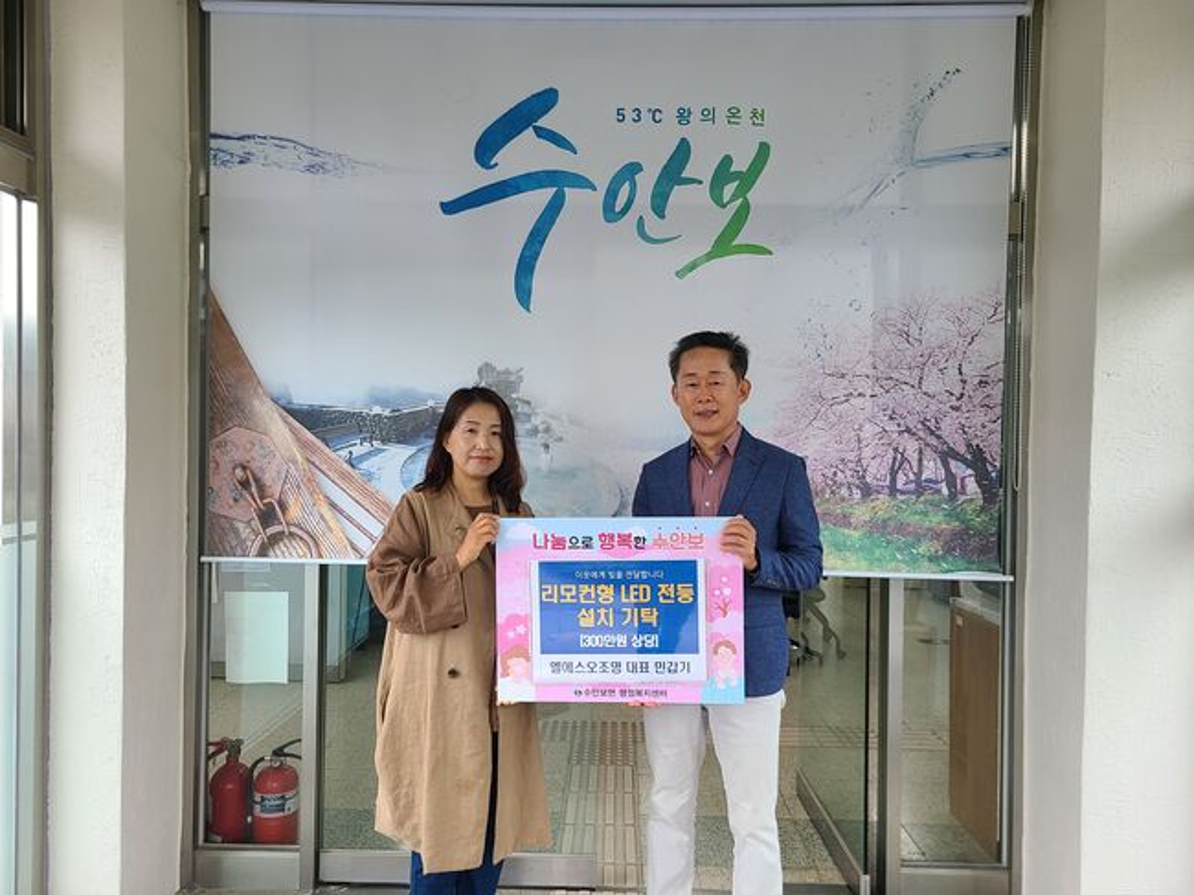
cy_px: 448
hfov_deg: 67.3
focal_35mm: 26
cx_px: 597
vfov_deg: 53.0
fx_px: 896
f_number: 1.8
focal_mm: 5.4
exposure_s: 1/120
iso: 50
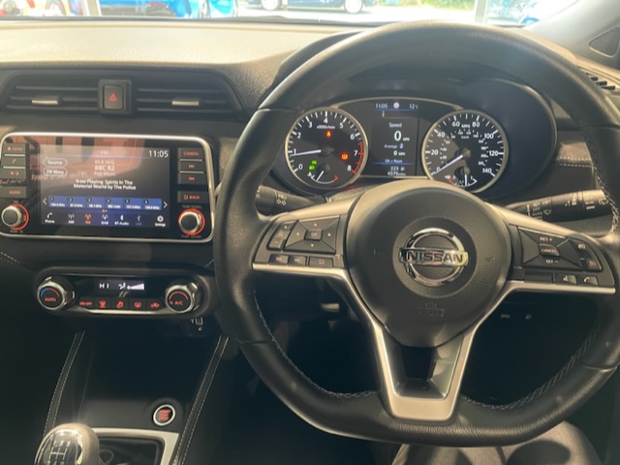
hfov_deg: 67.3
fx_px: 466
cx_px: 310
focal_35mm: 26
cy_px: 232
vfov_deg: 53.1
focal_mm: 4.2
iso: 500
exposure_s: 1/40
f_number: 1.6
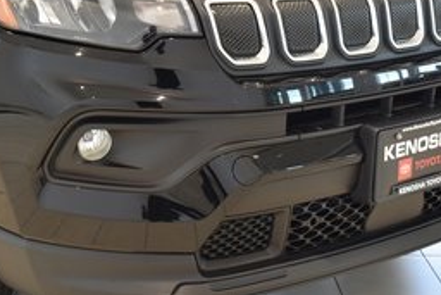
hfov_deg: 23.3
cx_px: 102
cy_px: 39
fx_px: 1057
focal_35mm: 86
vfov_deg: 15.7
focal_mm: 23
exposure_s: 1/40
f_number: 3.8
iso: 250
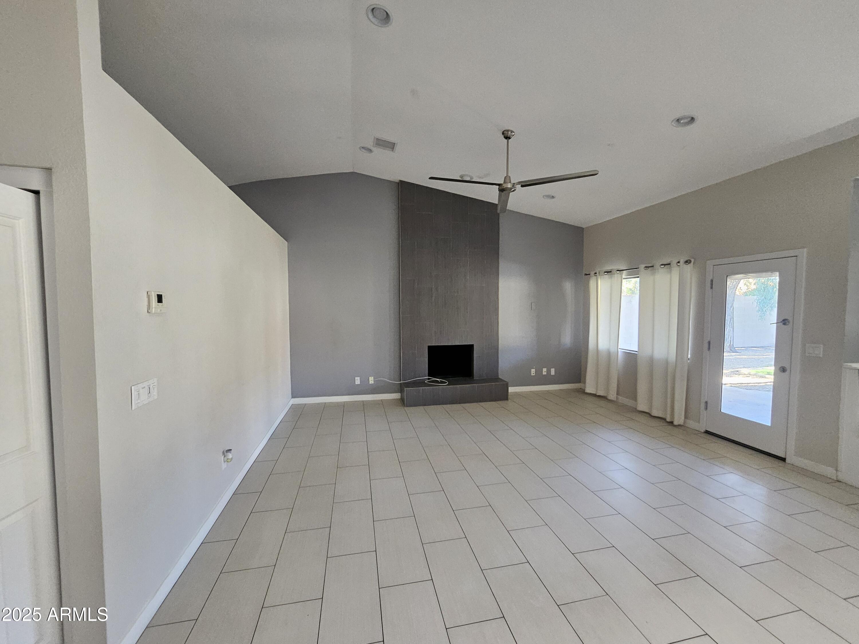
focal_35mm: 13
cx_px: 430
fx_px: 323
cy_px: 322
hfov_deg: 106.2
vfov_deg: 89.9
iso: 400
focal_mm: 1.7
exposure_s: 1/60
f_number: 2.2
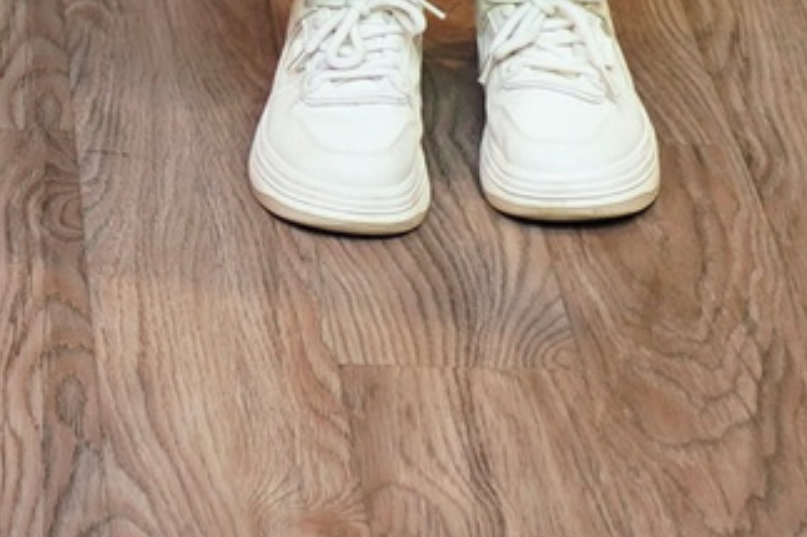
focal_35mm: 222
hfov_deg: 9.0
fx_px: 4974
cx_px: -530
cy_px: -1415
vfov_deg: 5.5
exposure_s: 1/60
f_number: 2.8
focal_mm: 28
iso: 500
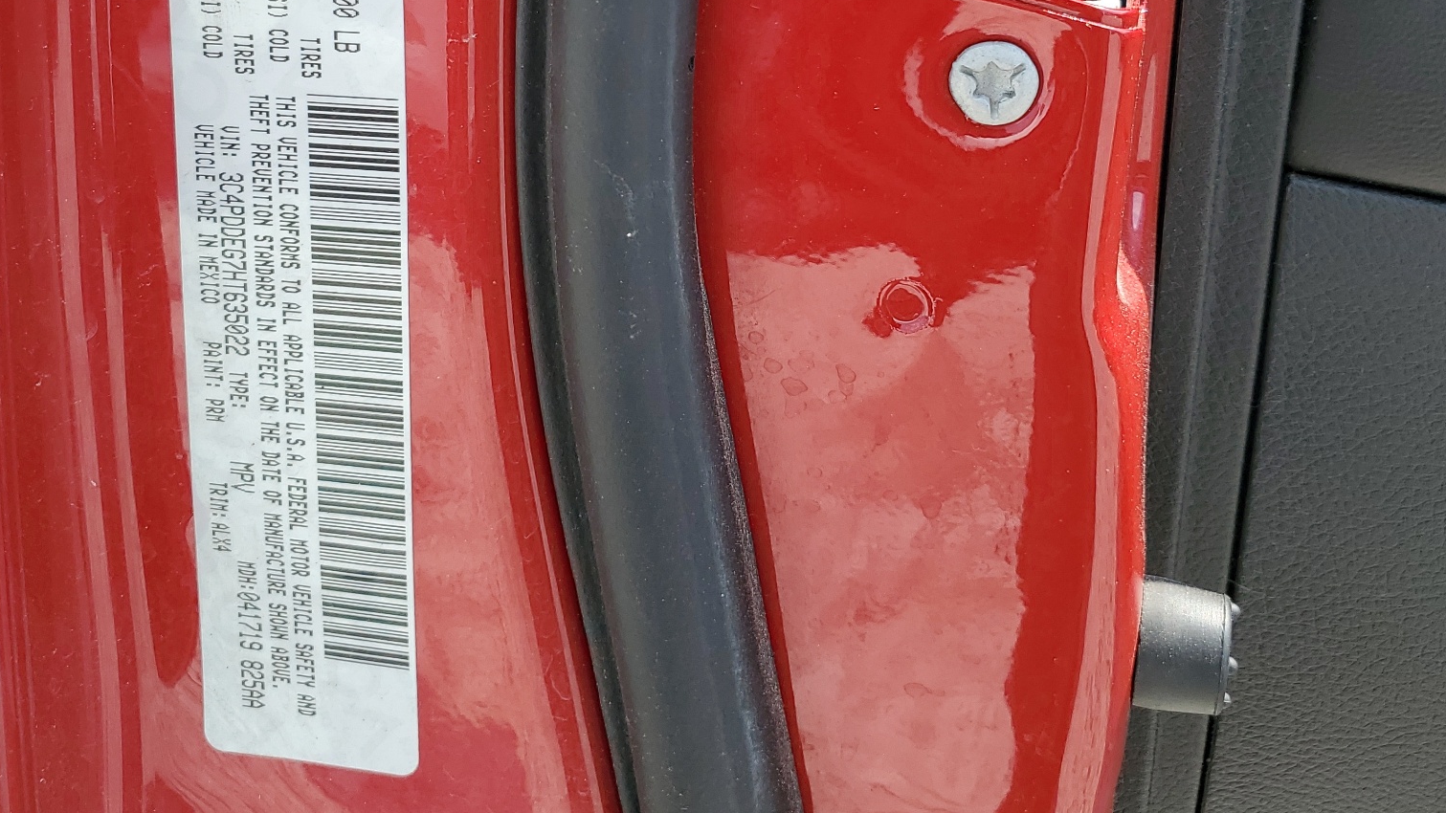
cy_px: 44
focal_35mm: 40
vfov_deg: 28.3
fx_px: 1534
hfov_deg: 50.5
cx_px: 683
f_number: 1.5
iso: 50
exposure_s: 1/909
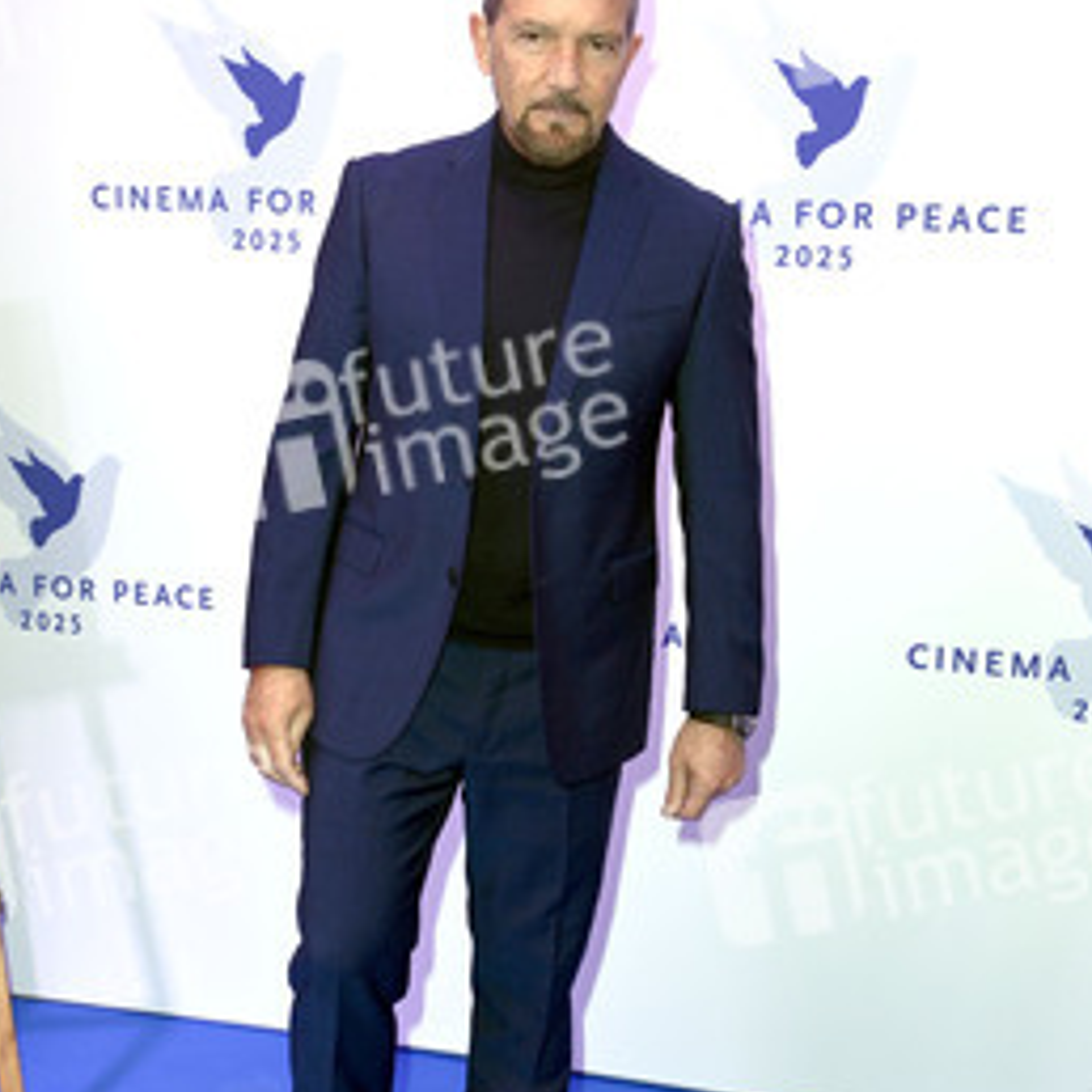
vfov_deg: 29.5
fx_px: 2070
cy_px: 635
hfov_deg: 29.6
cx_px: 533
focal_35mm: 58
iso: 640
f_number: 5.6
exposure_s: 1/250
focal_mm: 44
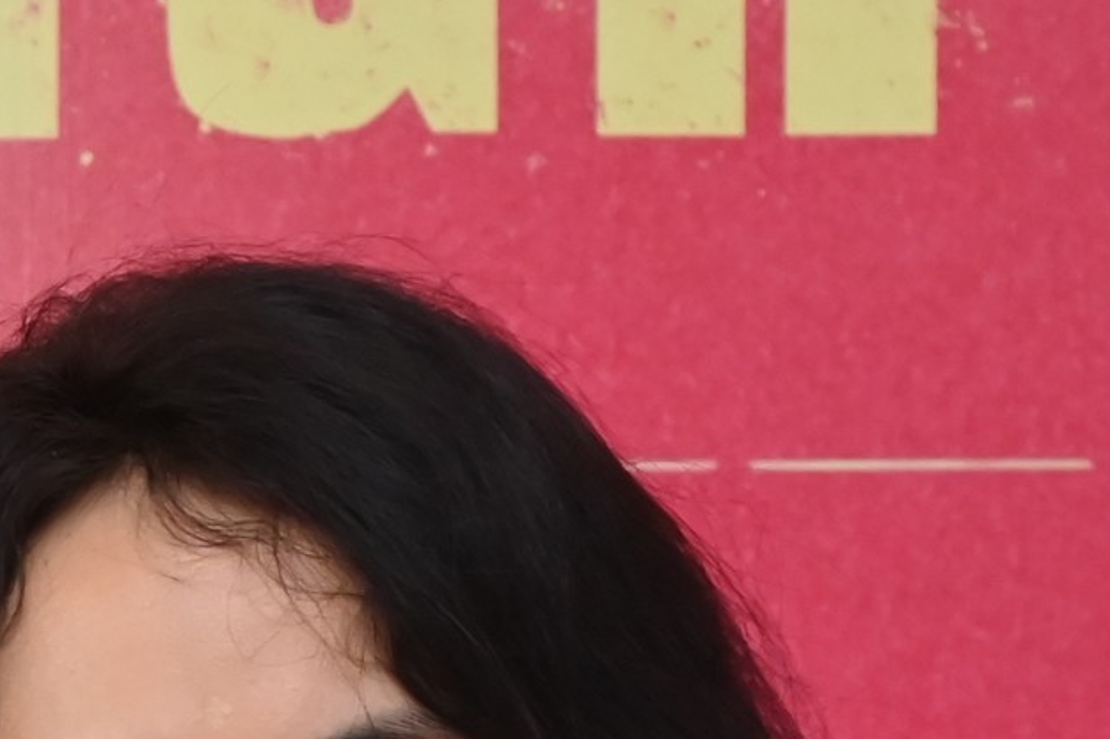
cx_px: -332
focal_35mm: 382
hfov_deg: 5.4
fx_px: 11772
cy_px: 838
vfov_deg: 3.6
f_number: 8
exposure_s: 1/200
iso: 3200
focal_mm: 70
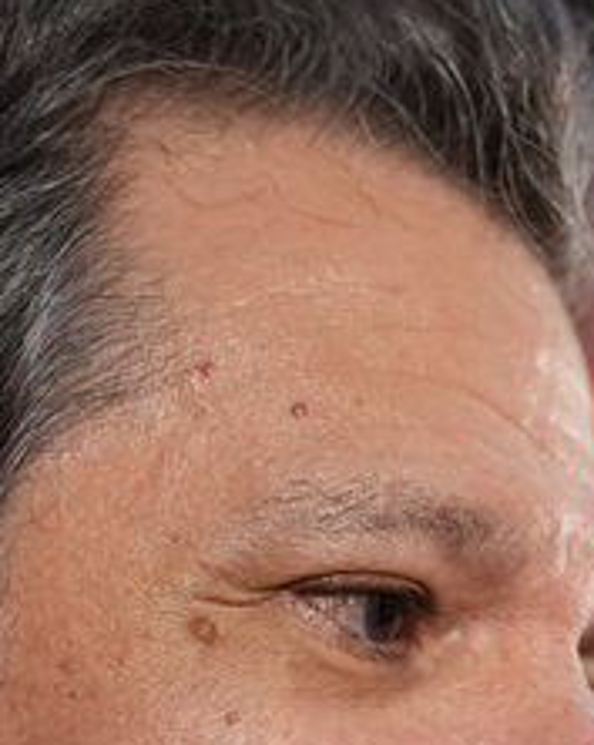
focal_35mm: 585
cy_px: 676
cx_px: 510
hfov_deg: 2.6
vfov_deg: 3.3
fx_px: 12882
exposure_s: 1/640
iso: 800
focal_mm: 135
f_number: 1.8
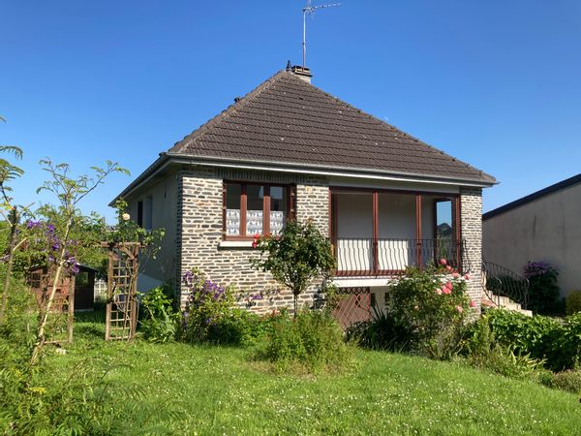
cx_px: 290
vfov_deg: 49.7
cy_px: 218
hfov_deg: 63.4
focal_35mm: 28
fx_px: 470
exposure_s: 1/1621
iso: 20
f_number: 1.8
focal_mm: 3.99
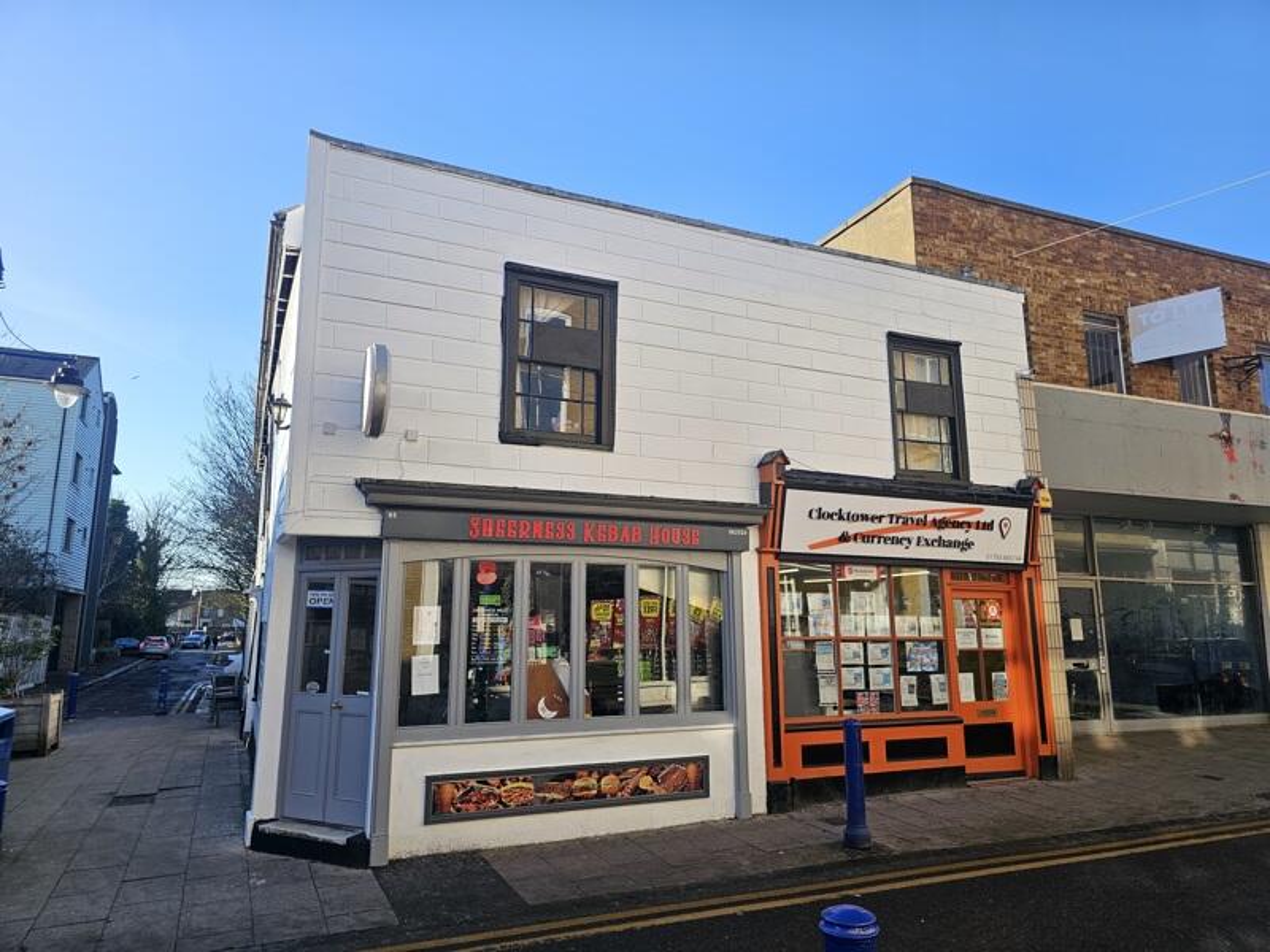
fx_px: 844
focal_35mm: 23
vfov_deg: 58.9
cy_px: 476
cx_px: 635
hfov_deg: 73.9
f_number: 1.7
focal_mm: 6.3
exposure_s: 1/432
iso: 20
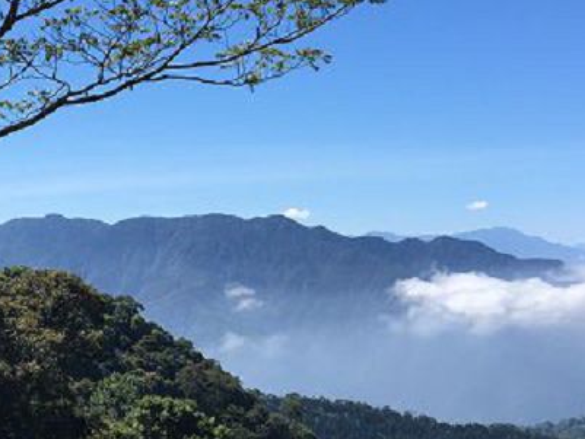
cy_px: 277
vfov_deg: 19.9
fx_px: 1251
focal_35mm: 74
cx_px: 104
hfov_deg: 25.8
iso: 25
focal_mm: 4.15
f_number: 2.2
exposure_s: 1/1570
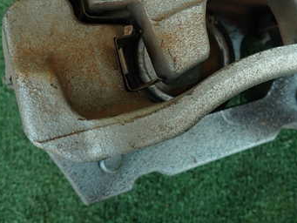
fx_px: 378
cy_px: 50
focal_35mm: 44
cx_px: 207
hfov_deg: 42.1
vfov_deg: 32.1
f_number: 2
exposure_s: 1/80
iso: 100
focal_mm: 4.5
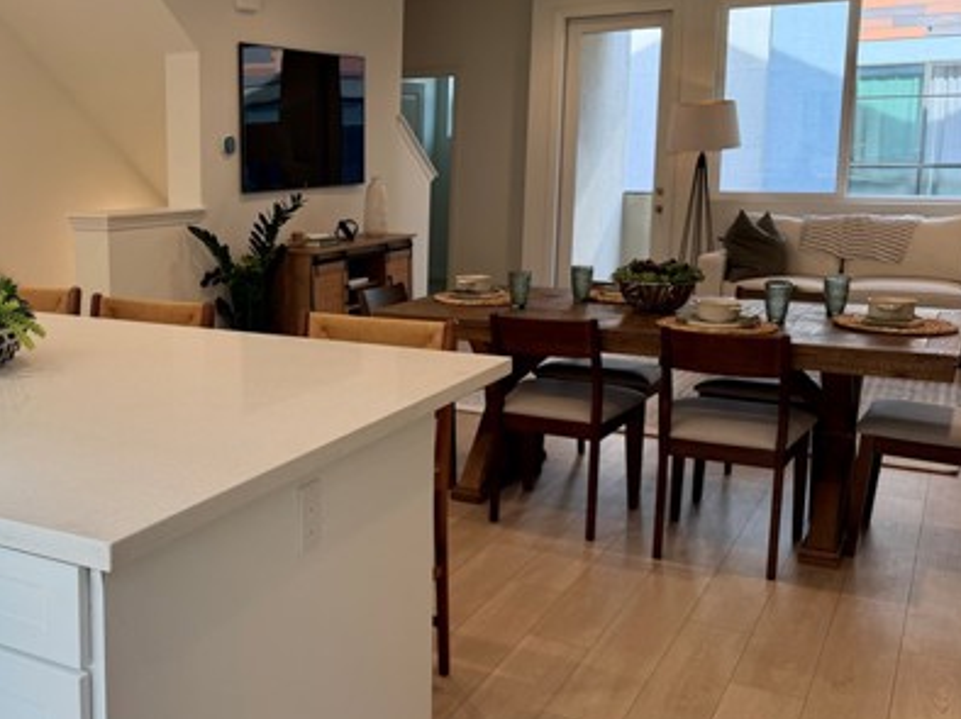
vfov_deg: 36.7
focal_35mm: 39
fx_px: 1082
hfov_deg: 46.1
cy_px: 324
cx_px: 232
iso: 80
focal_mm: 6.76
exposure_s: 1/259
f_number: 1.78
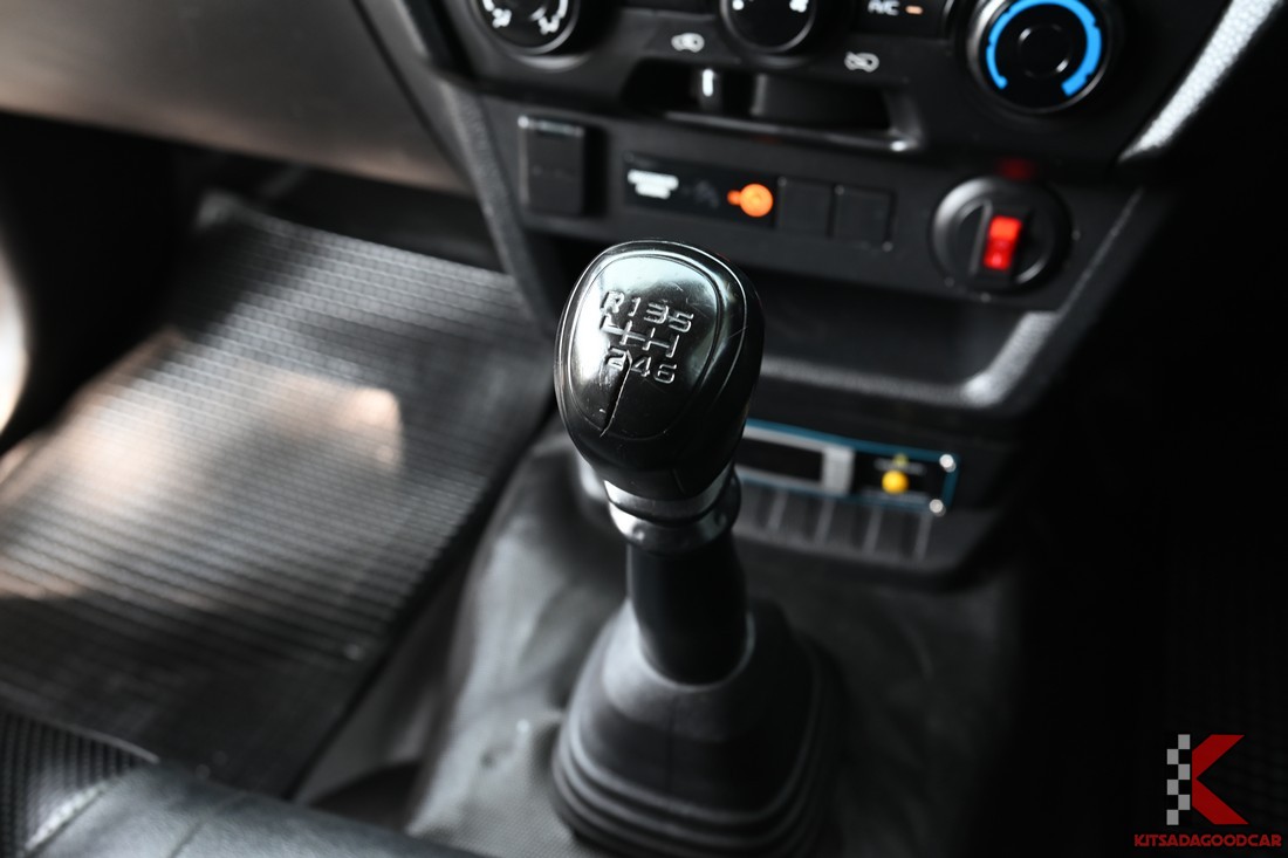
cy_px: 429
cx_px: 644
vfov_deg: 41.1
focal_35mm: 32
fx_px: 1145
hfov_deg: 58.7
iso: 1000
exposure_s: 1/40
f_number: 6.3
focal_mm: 32
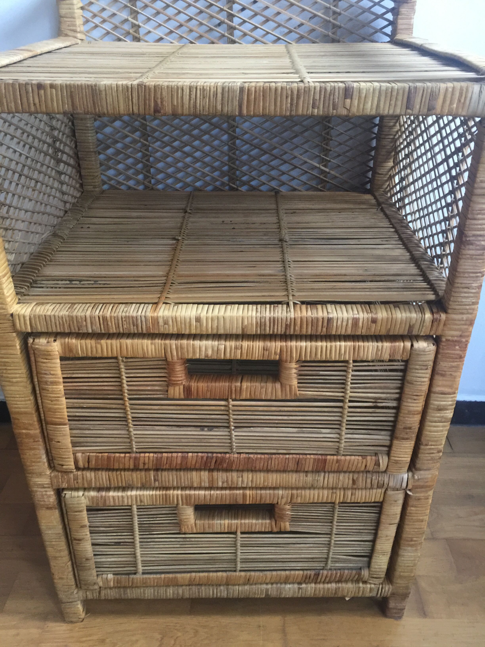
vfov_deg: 61.7
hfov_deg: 48.2
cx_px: 242
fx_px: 542
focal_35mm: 29
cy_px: 324
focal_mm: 4.15
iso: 125
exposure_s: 1/17
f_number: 2.2
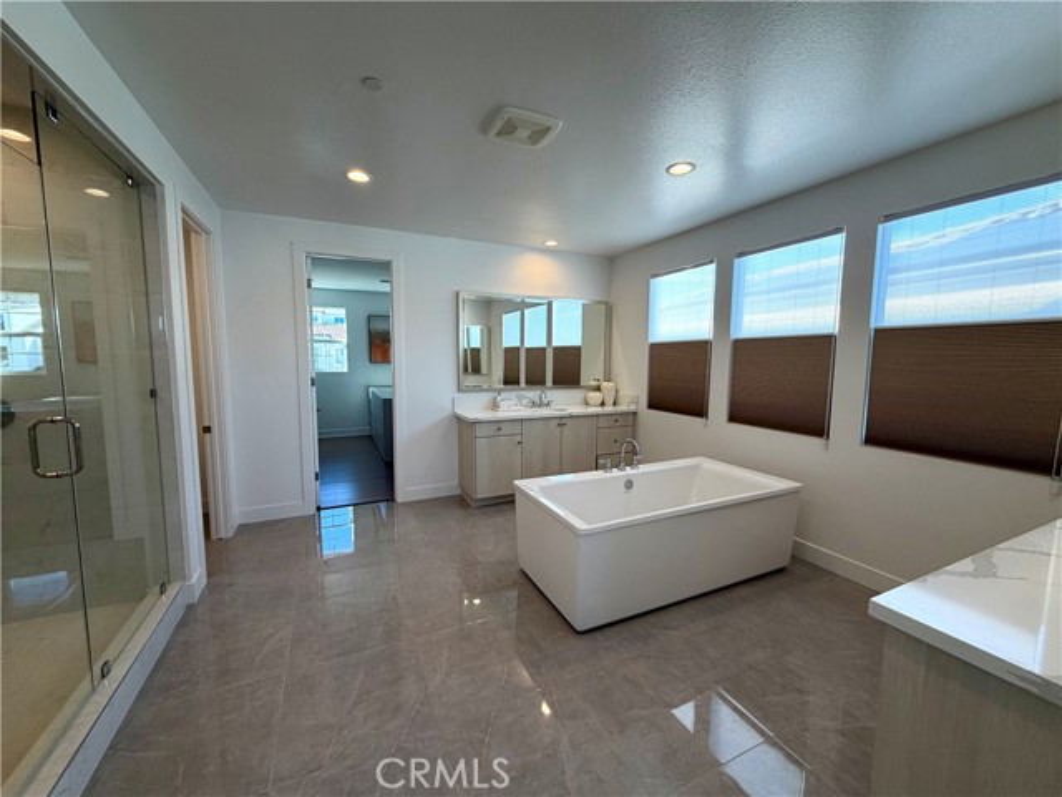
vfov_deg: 85.7
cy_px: 398
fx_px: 430
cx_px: 531
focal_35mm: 14
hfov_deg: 102.1
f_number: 2.2
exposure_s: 1/120
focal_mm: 2.22
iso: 80
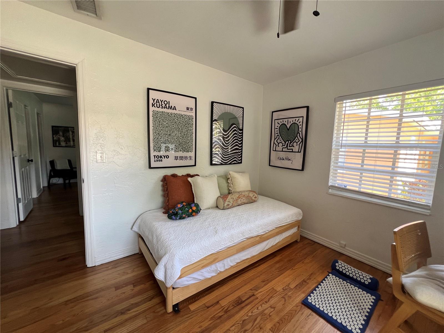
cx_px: 222
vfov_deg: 89.9
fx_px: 167
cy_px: 166
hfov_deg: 106.2
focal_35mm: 13
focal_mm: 1.57
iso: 125
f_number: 1.8
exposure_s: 1/99
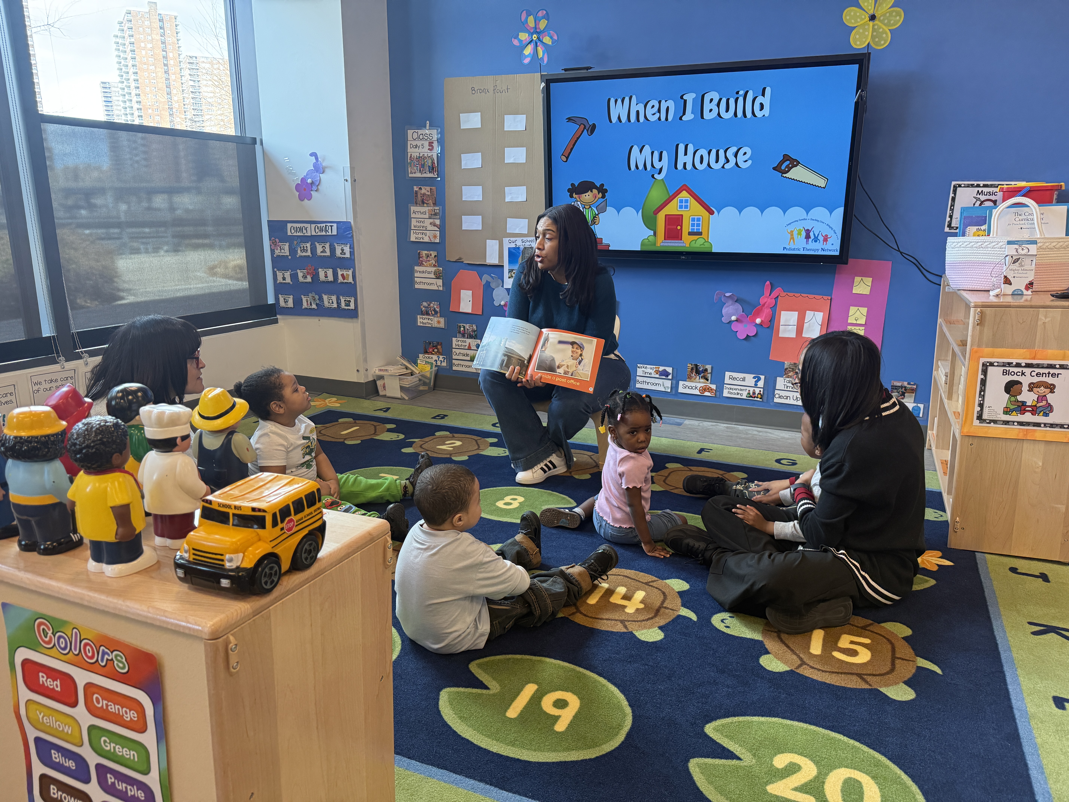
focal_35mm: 24
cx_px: 534
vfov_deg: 56.8
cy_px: 401
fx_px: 741
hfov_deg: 71.6
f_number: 1.78
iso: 320
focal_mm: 6.76
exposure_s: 1/120
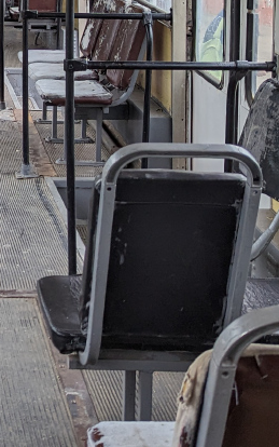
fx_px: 973
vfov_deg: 24.6
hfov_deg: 15.4
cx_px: -96
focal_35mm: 80
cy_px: -3
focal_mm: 6.81
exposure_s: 1/179
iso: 51
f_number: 1.85
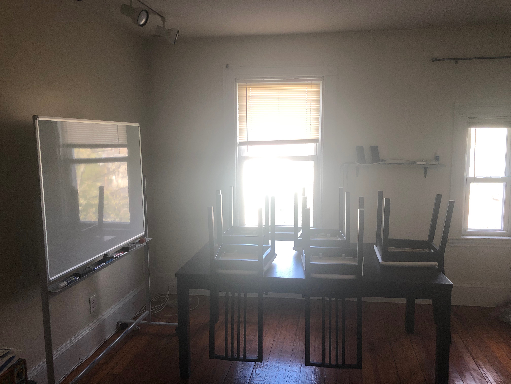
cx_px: 256
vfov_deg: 49.7
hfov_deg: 63.4
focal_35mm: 28
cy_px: 192
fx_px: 413
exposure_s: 1/40
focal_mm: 4
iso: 25
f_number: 1.8
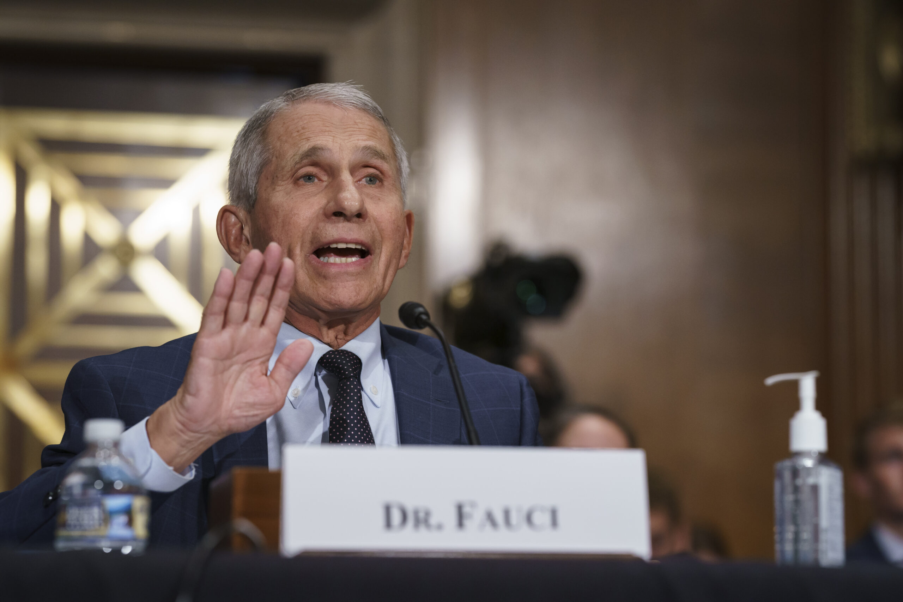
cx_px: 452
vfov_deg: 10.2
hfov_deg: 15.2
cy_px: 301
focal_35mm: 135
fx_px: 3386
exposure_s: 1/250
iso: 3200
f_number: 4
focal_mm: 135
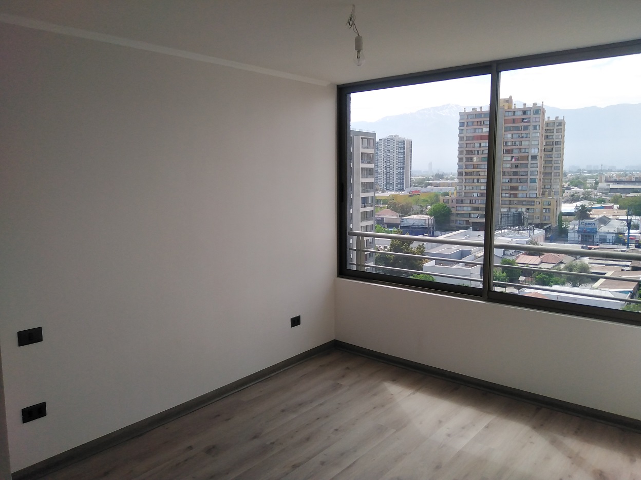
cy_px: 240
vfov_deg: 53.1
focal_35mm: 26
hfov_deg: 67.3
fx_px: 481
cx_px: 320
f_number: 1.8
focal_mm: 3.59
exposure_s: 1/990
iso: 100
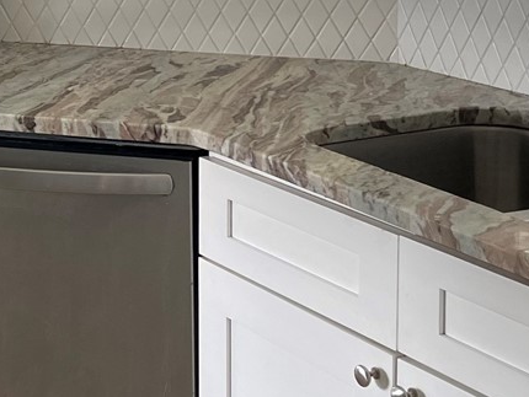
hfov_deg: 19.8
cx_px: -105
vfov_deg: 15.4
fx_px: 1422
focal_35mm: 93
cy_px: -70
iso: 125
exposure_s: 1/105
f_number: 1.6
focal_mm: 5.1
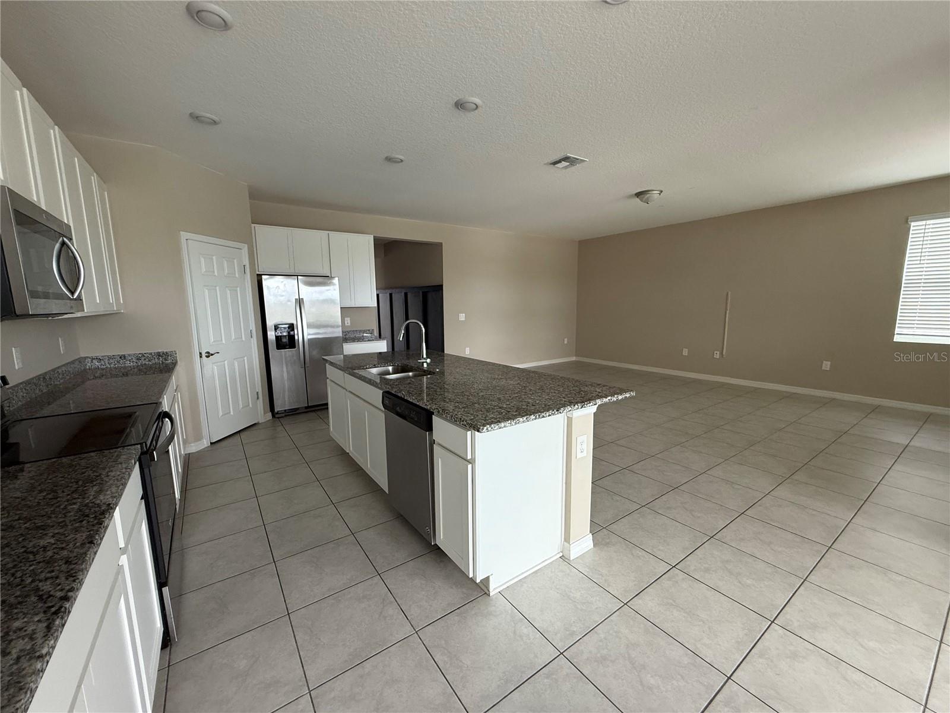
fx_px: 384
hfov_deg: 102.1
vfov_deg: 85.7
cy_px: 356
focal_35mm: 14
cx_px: 475
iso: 250
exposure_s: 1/99
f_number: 2.2
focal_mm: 2.22
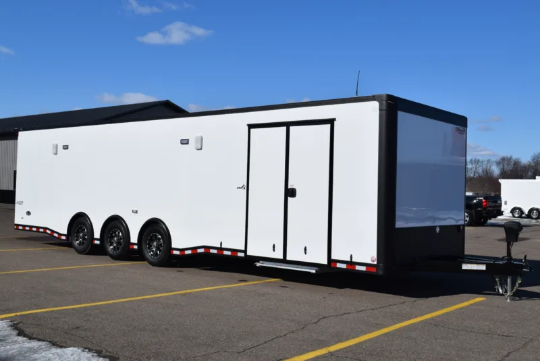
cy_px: 180
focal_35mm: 42
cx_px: 270
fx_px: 631
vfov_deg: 32.0
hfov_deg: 46.4
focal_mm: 28
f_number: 13
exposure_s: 1/640
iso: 200
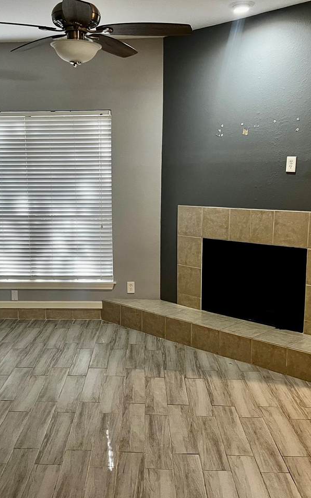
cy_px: 250
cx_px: 112
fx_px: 502
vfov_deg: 52.7
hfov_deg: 34.2
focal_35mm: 37
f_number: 1.5
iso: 250
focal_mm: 5.7
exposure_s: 1/60
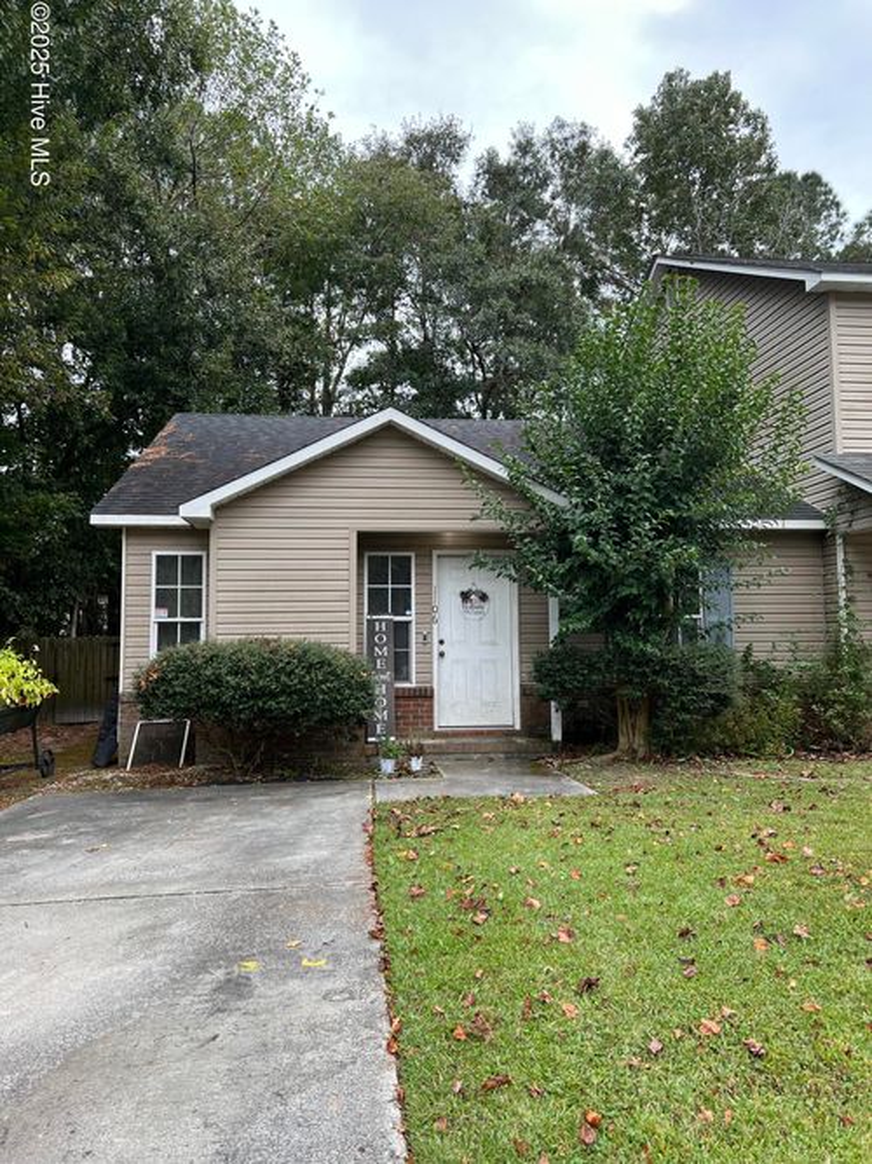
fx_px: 874
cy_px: 582
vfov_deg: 67.3
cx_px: 436
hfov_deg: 53.0
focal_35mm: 26
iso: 40
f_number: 1.5
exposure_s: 1/177
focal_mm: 5.7
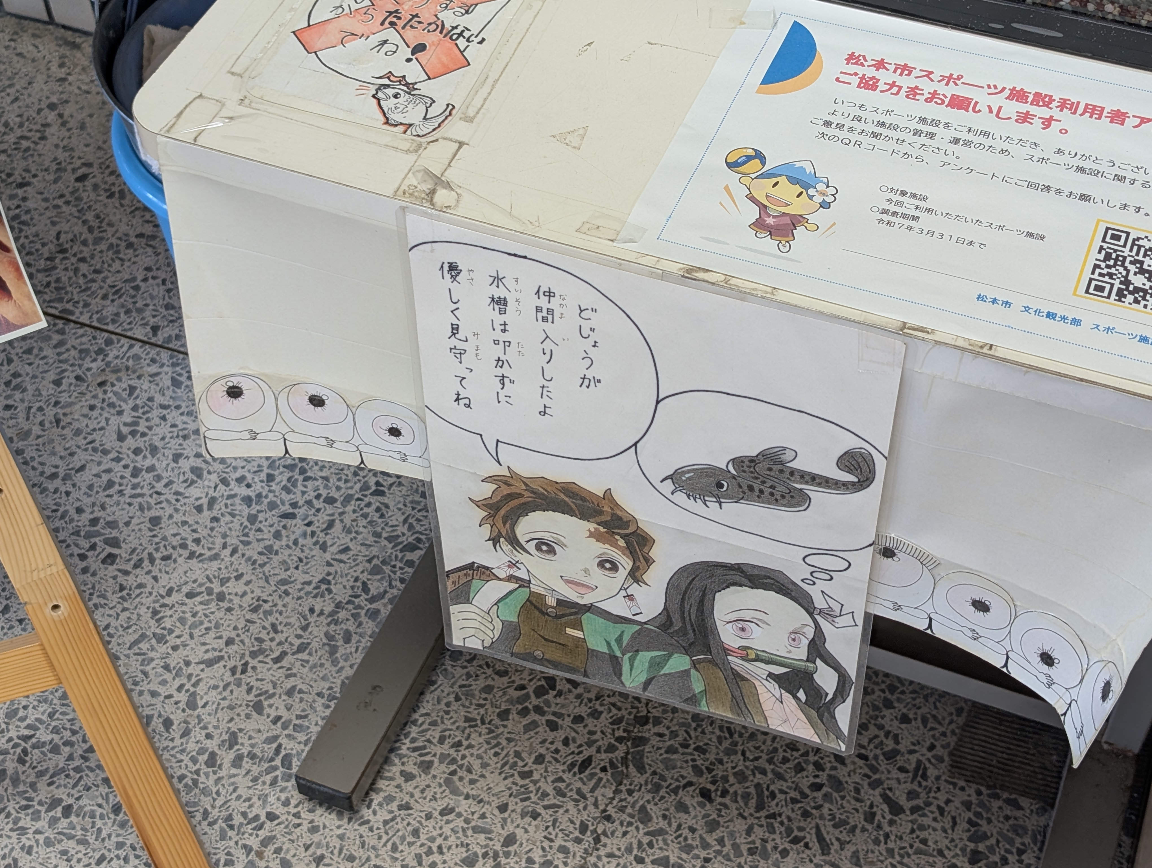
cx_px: 576
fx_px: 1633
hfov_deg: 38.9
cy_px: 434
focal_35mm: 49
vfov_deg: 29.7
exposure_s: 1/28.1
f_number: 1.68
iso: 43
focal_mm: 6.9
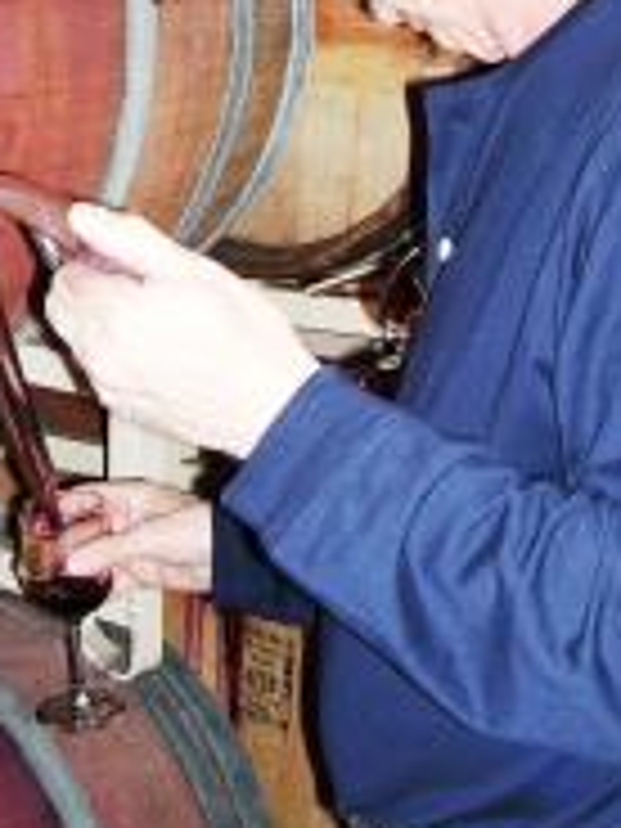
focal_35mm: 83
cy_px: 135
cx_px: 396
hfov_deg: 17.7
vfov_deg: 23.1
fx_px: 1985
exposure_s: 1/60
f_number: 2.7
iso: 80
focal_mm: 5.6
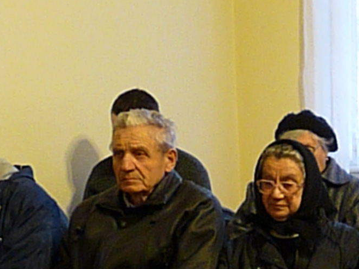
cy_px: 220
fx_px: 861
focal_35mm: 83
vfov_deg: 17.6
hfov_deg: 22.5
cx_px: 368
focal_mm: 4.8
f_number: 2.8
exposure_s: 1/30
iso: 800
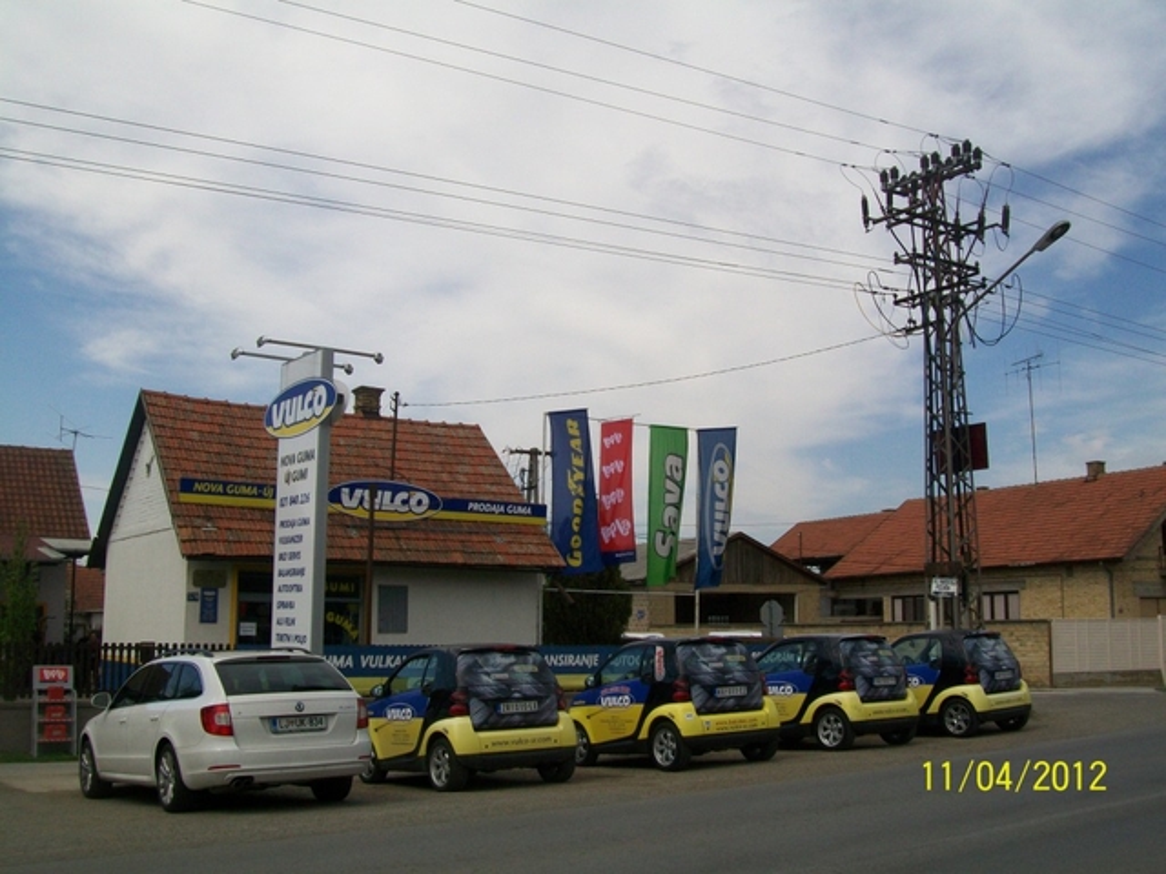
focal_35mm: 36
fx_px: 1213
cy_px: 437
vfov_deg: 39.7
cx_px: 583
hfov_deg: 51.4
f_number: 4.8
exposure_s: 1/640
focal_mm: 6
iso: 64
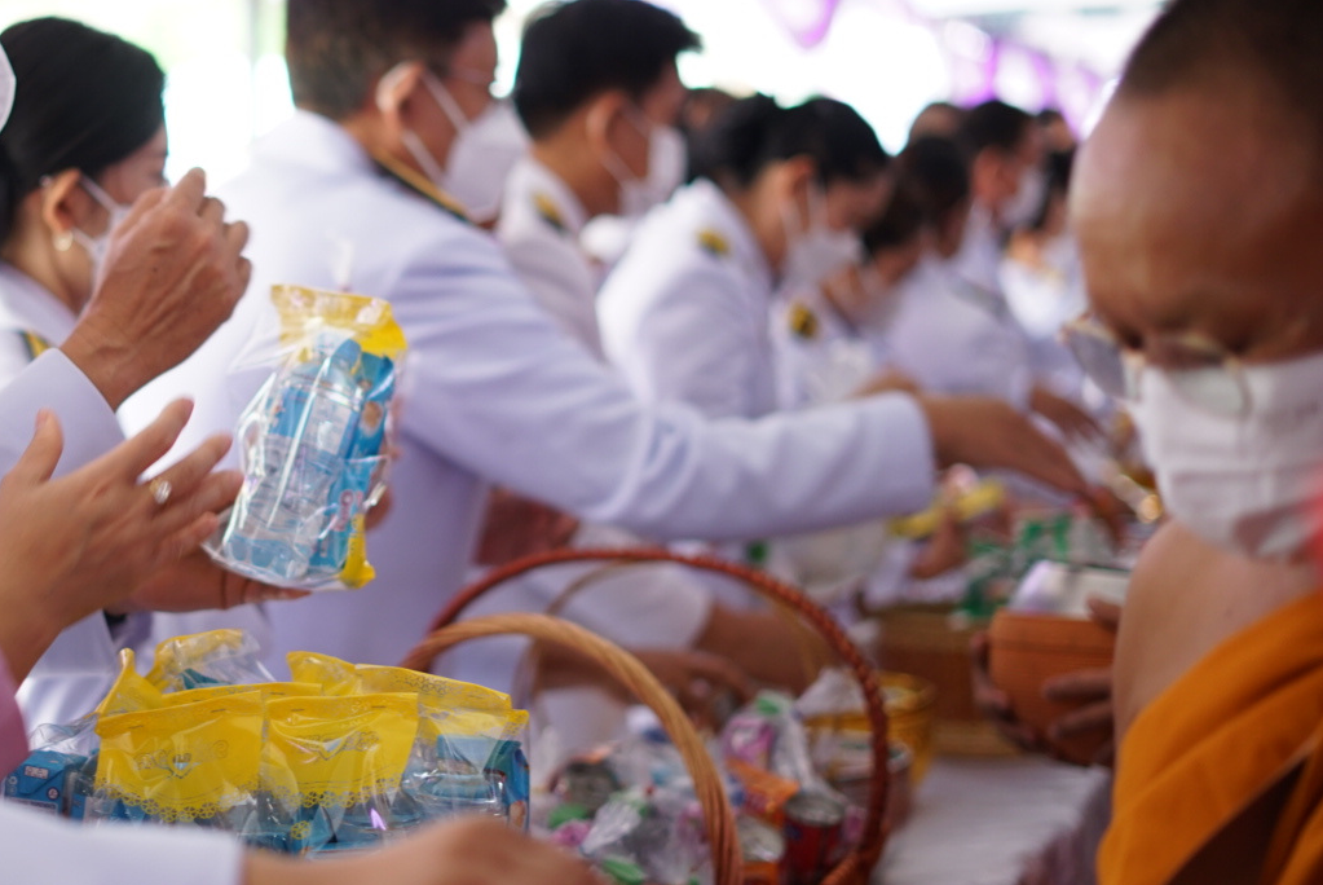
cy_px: 401
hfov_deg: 25.4
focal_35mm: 79
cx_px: 338
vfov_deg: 17.3
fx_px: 2906
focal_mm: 50
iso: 400
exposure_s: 1/100
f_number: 1.8
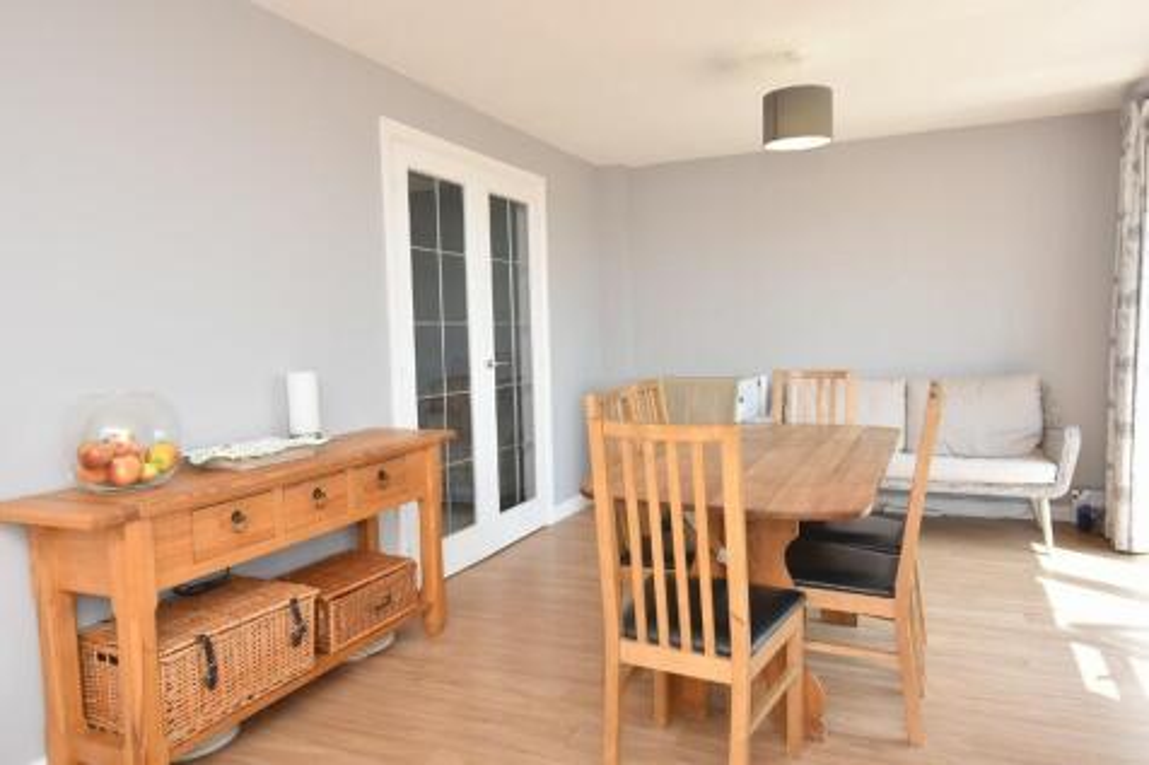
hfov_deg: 73.8
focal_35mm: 24
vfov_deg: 53.1
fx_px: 766
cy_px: 382
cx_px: 574
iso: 360
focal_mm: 16
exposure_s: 1/200
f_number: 5
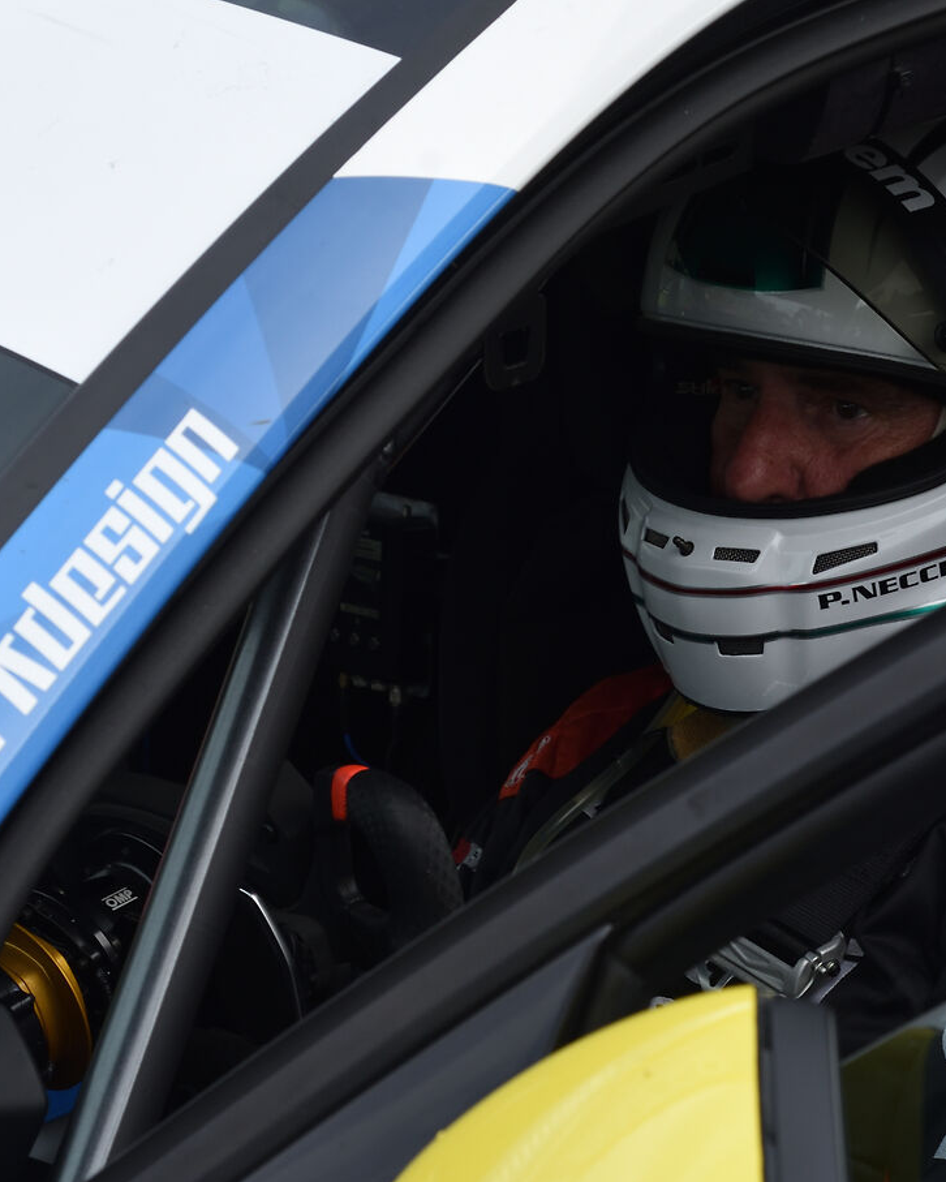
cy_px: 656
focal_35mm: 154
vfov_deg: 12.5
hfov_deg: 10.0
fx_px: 5388
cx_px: 851
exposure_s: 1/160
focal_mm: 62
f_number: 9
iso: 250
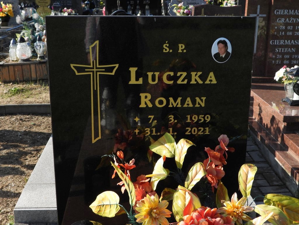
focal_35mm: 47
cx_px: 150
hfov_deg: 40.4
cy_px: 112
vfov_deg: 30.9
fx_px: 406
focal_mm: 8.5
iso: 100
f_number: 3.2
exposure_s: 1/800
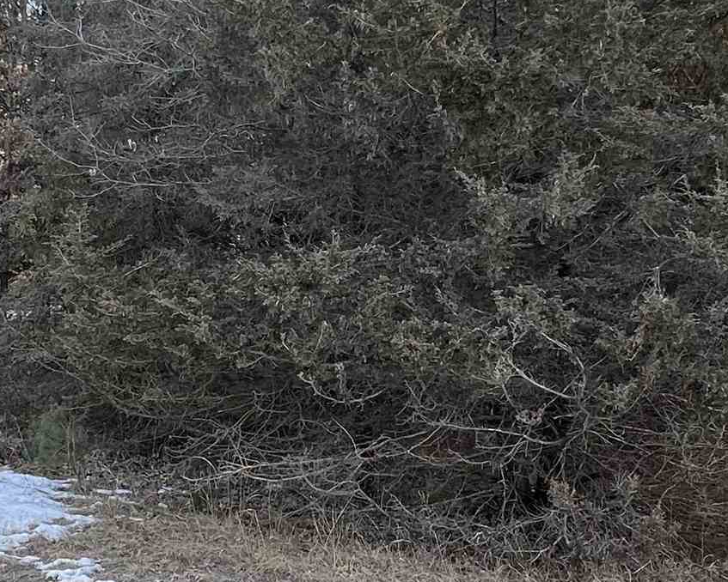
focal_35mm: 46
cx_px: 337
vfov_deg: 32.5
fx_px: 991
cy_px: 202
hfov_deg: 40.3
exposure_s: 1/99
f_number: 1.8
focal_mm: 1.57
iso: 50
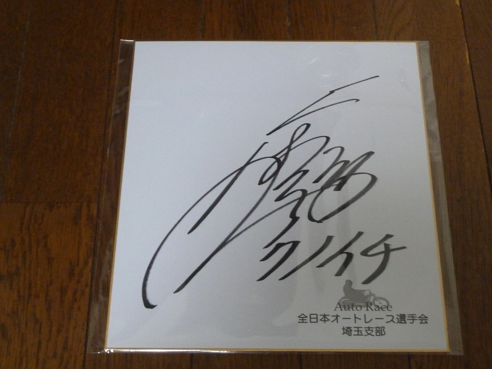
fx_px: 839
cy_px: 184
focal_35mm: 59
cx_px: 246
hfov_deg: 32.7
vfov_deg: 24.8
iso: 800
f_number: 3.9
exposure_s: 1/20
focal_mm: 9.7
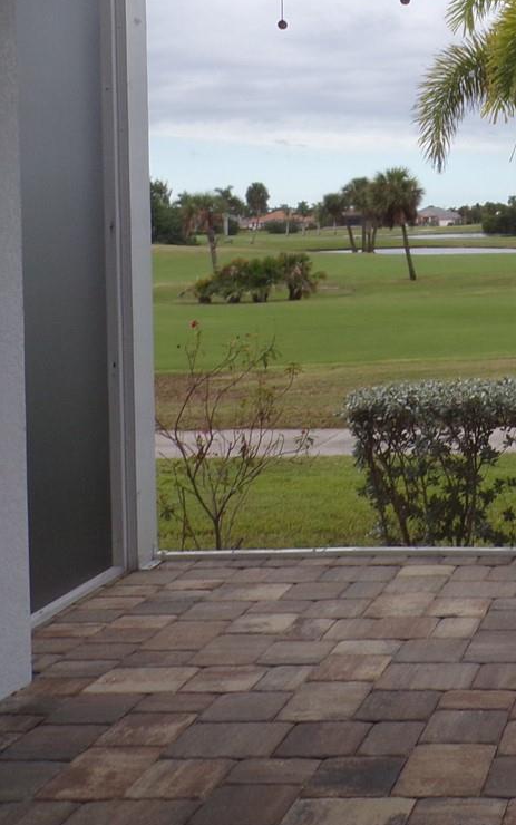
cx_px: 641
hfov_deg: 21.6
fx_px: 1237
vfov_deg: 36.0
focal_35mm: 55
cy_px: 200
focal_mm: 4.3
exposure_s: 1/125
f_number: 5.8
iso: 80
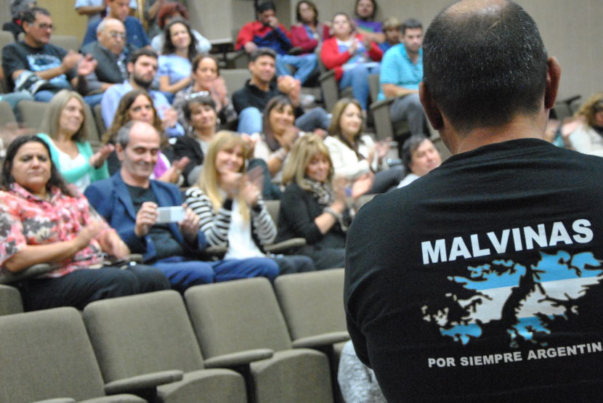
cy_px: 186
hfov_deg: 27.3
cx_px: 366
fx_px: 1241
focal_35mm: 74
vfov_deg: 18.5
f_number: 4.5
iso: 1600
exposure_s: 1/13
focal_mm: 40
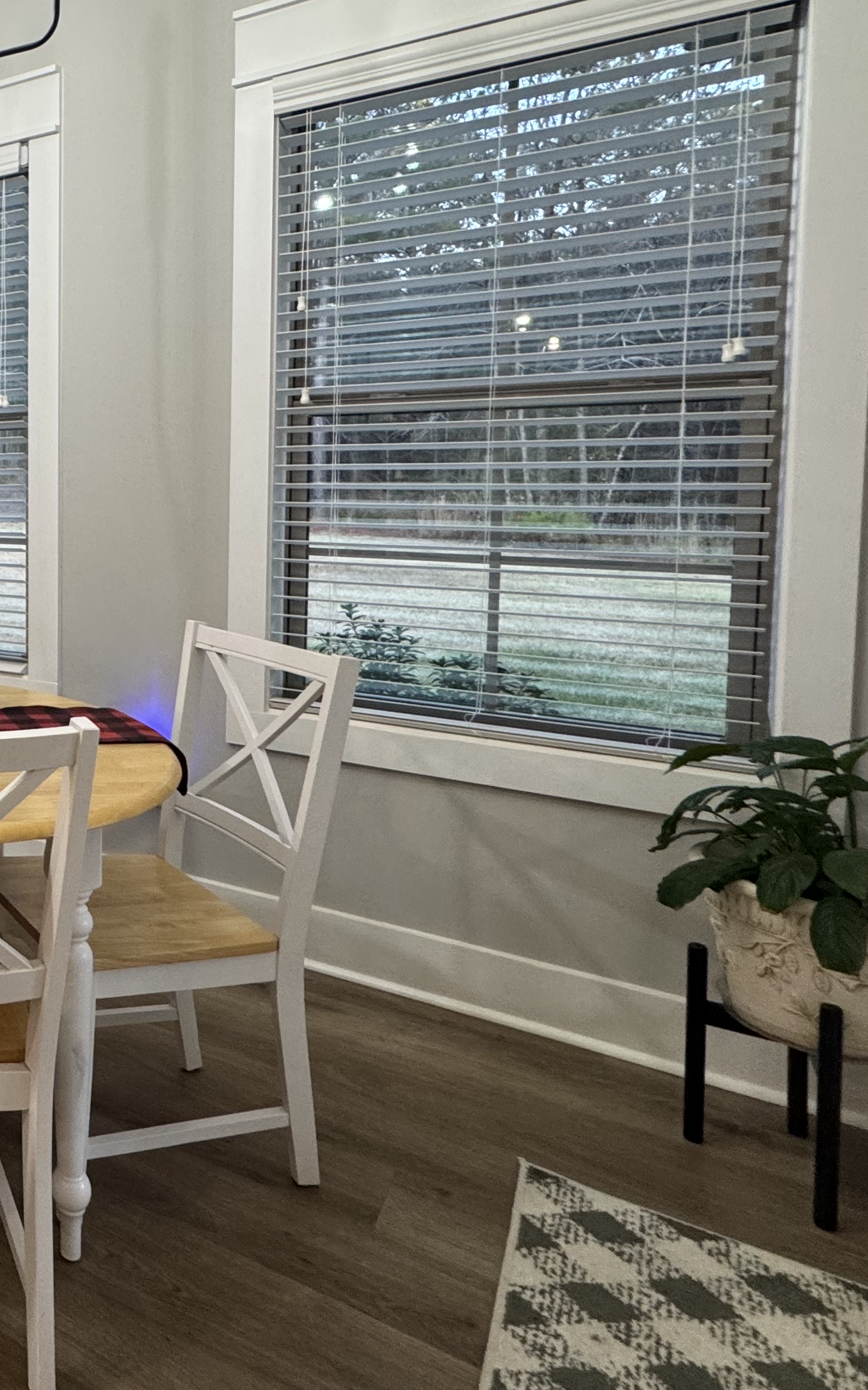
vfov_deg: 67.5
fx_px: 1022
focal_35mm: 27
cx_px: -223
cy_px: 536
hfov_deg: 34.6
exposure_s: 1/60
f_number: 2.2
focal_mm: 2.22
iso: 200
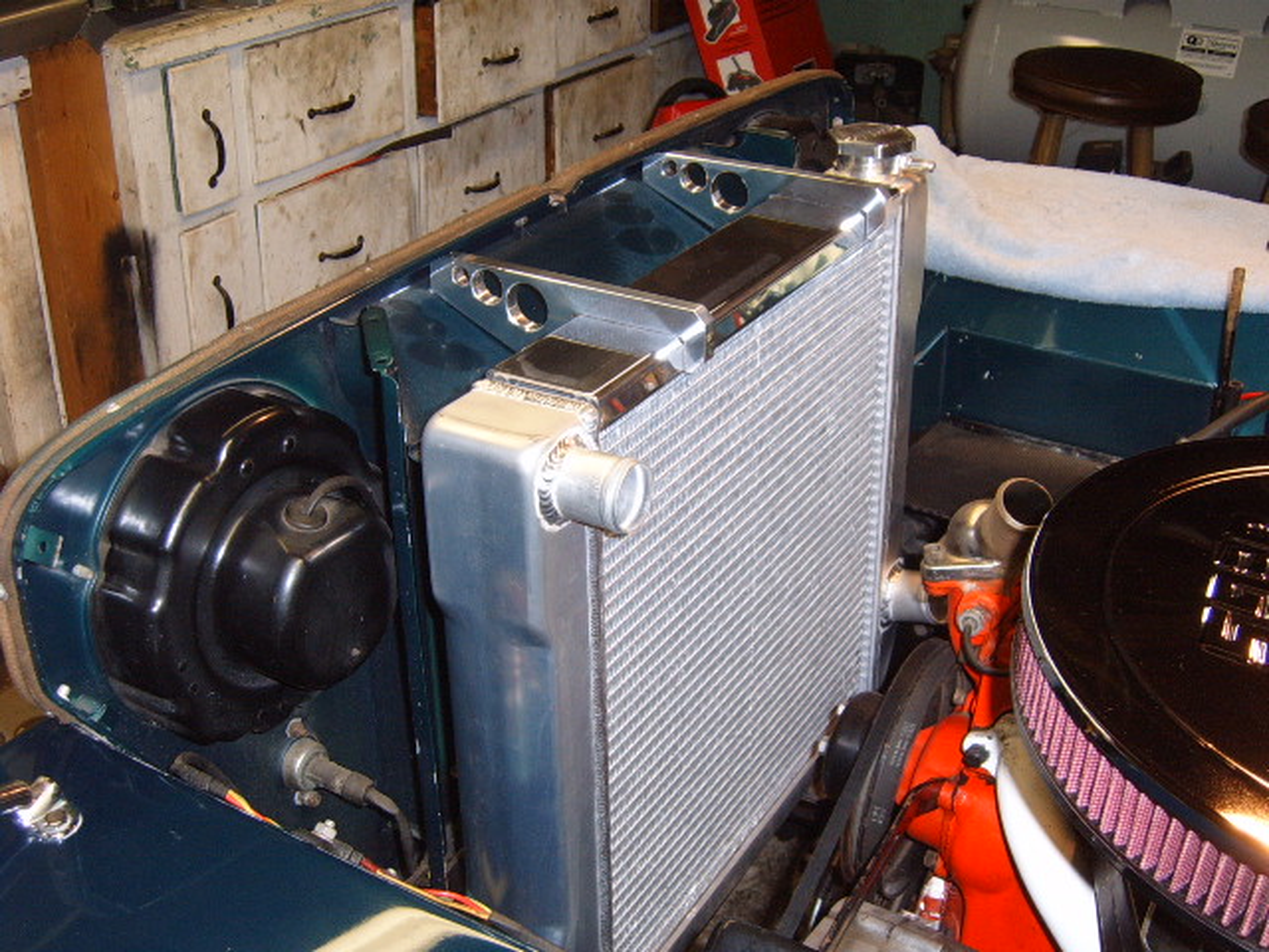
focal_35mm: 47
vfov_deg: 30.9
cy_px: 476
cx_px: 634
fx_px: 1723
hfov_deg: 40.4
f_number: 3.2
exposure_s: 1/30
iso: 141
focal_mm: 7.8
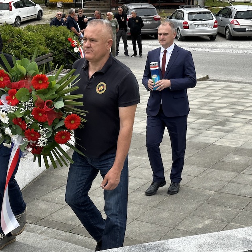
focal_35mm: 69
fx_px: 568
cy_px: 120
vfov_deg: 25.0
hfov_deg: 24.9
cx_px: 92
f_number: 1.78
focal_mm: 6.86
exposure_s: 1/1517
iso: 64
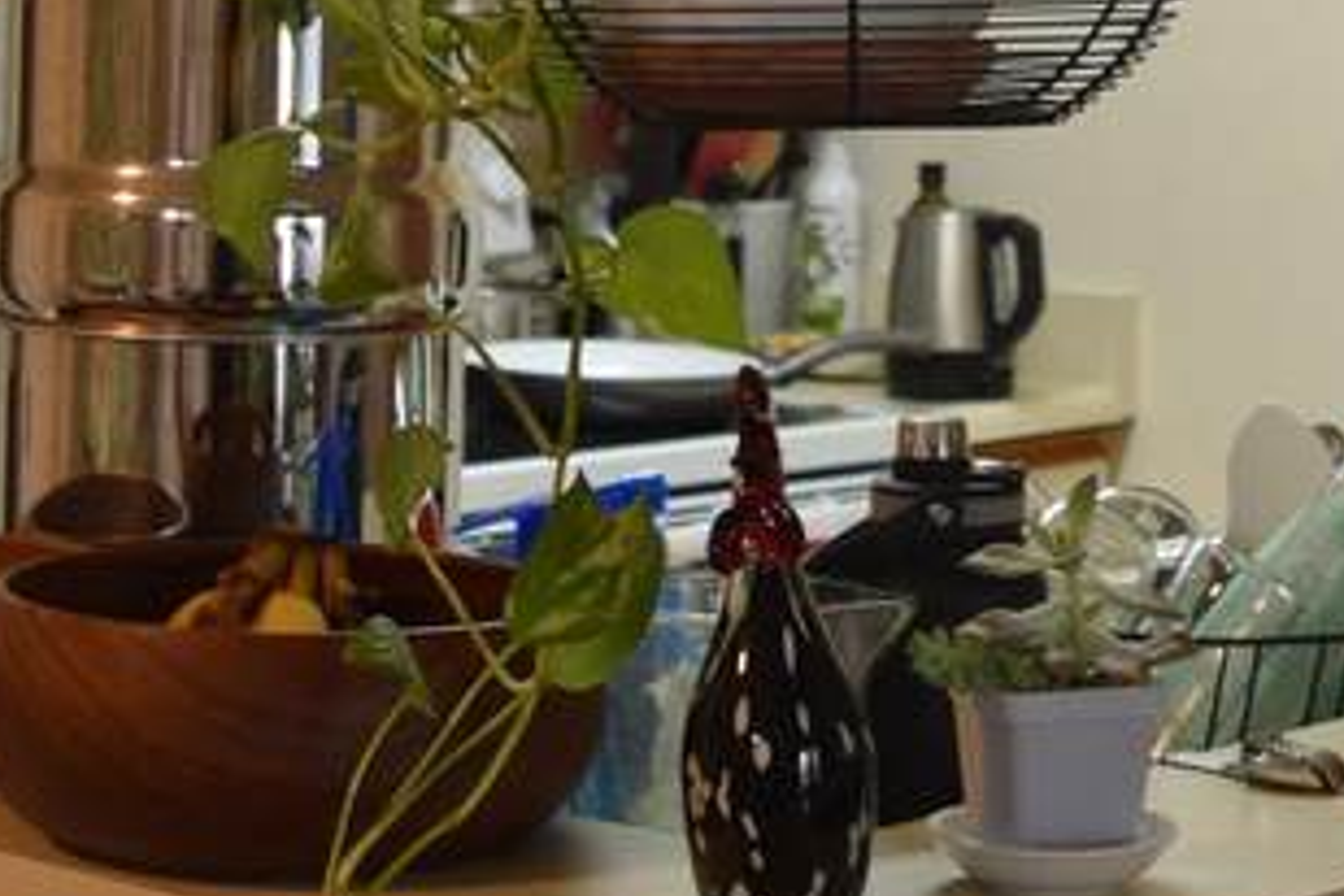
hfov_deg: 18.1
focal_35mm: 112
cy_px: -176
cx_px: 1122
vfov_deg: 12.0
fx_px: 4181
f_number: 4
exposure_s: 1/60
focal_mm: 18
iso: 450
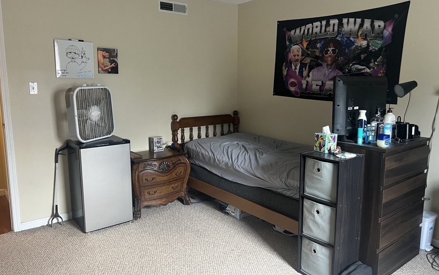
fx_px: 335
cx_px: 221
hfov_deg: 66.5
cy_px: 129
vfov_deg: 44.5
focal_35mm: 28
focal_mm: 5.7
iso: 250
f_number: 1.5
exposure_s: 1/60
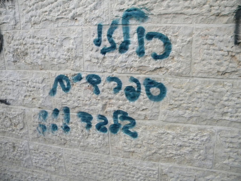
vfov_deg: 49.7
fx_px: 195
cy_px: 90
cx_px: 120
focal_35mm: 28
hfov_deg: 63.4
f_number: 3.5
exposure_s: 1/328
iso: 400
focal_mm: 5
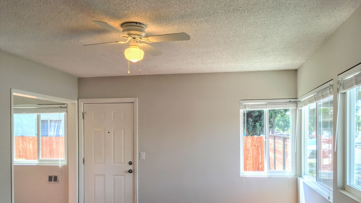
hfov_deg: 61.0
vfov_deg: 36.3
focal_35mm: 32
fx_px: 306
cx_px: 181
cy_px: 135
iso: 40
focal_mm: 4.15
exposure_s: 1/120
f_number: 2.2
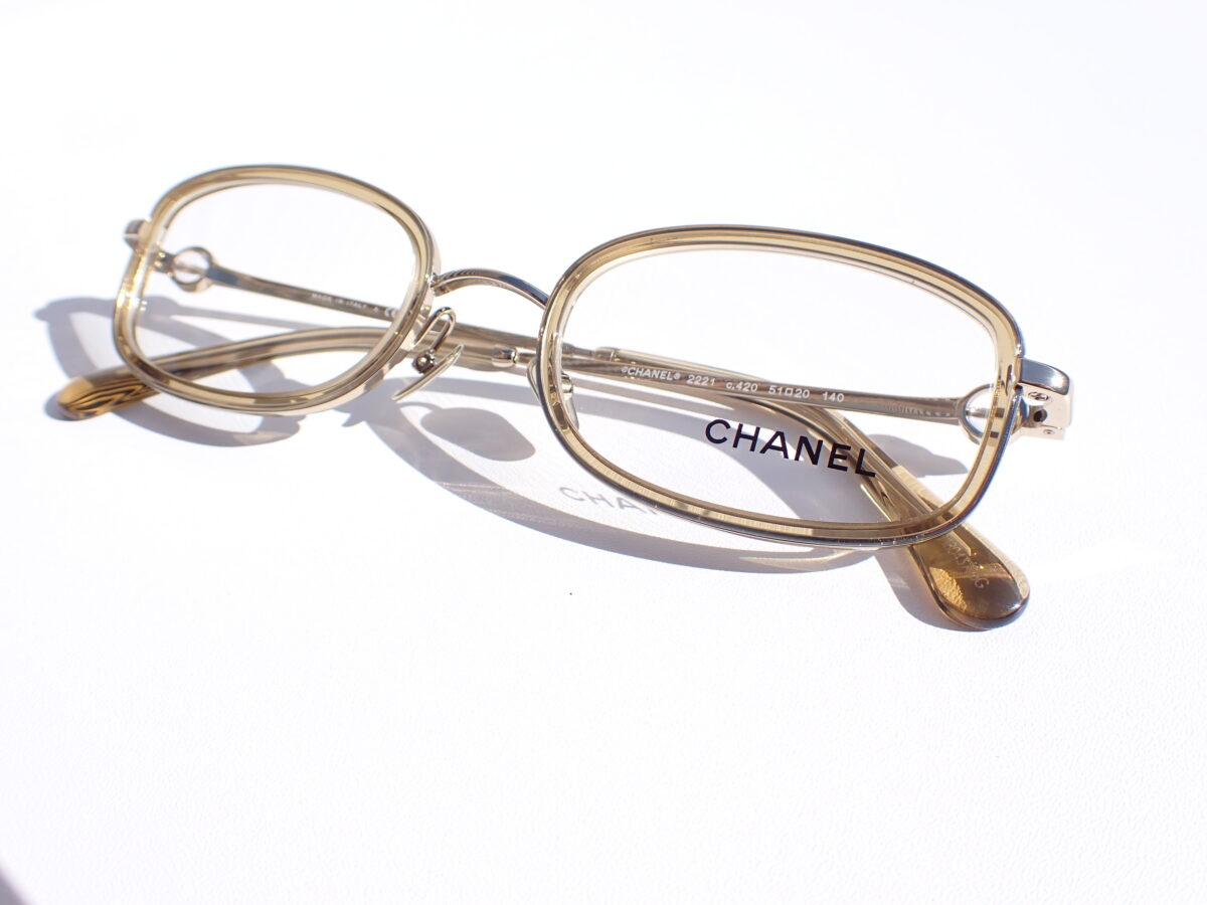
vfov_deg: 46.8
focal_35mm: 30
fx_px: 1046
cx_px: 604
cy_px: 452
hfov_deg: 60.0
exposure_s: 1/160
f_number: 9
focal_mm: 5.4
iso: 100
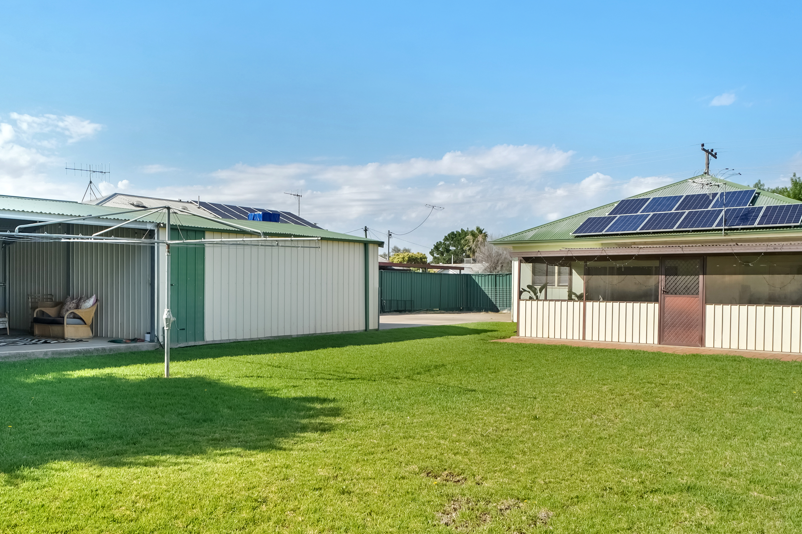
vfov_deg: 43.1
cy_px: 345
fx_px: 668
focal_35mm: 30
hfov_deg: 61.8
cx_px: 357
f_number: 9
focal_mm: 16
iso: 400
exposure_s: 1/160
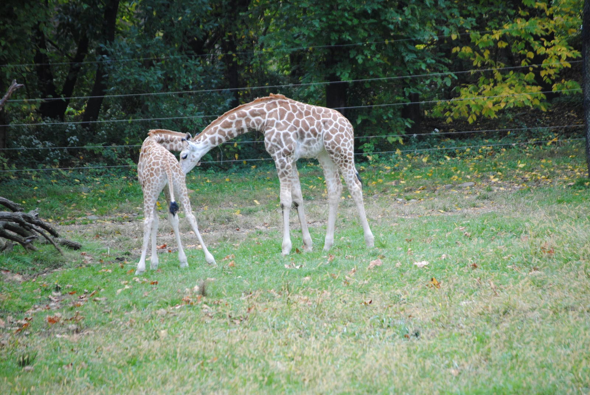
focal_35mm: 225
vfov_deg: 6.1
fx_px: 3692
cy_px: 198
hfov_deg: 9.1
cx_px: 295
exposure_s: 1/250
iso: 400
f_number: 5
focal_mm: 150
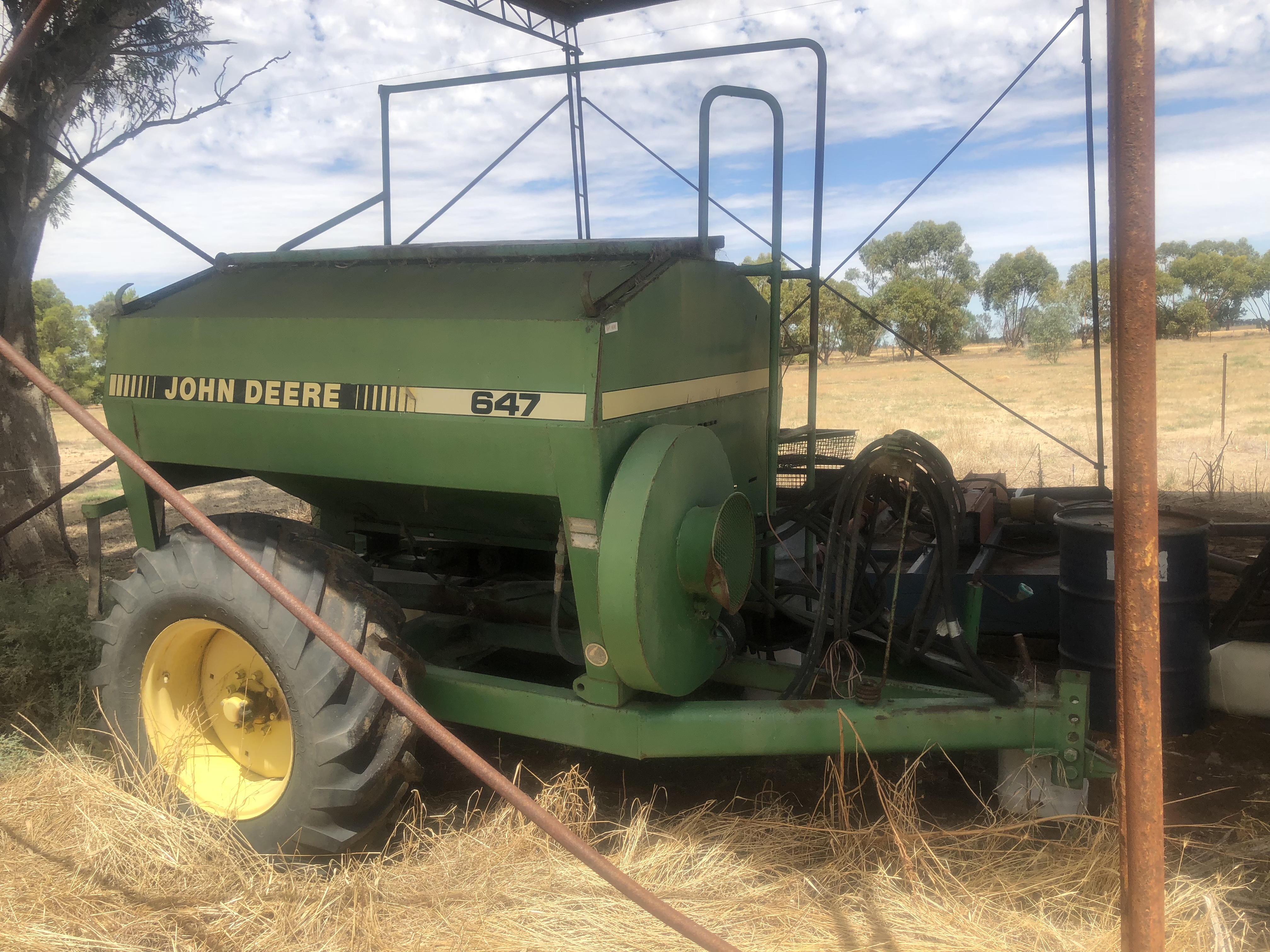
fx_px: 1064
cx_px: 635
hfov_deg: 61.7
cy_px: 476
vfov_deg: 48.2
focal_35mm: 29
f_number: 1.8
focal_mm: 3.99
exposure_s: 1/1845
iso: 20
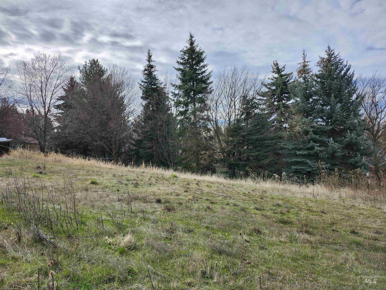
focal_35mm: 23
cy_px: 145
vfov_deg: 58.9
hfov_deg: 73.9
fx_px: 256
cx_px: 193
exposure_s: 1/1311
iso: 25
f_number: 1.8
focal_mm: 5.54
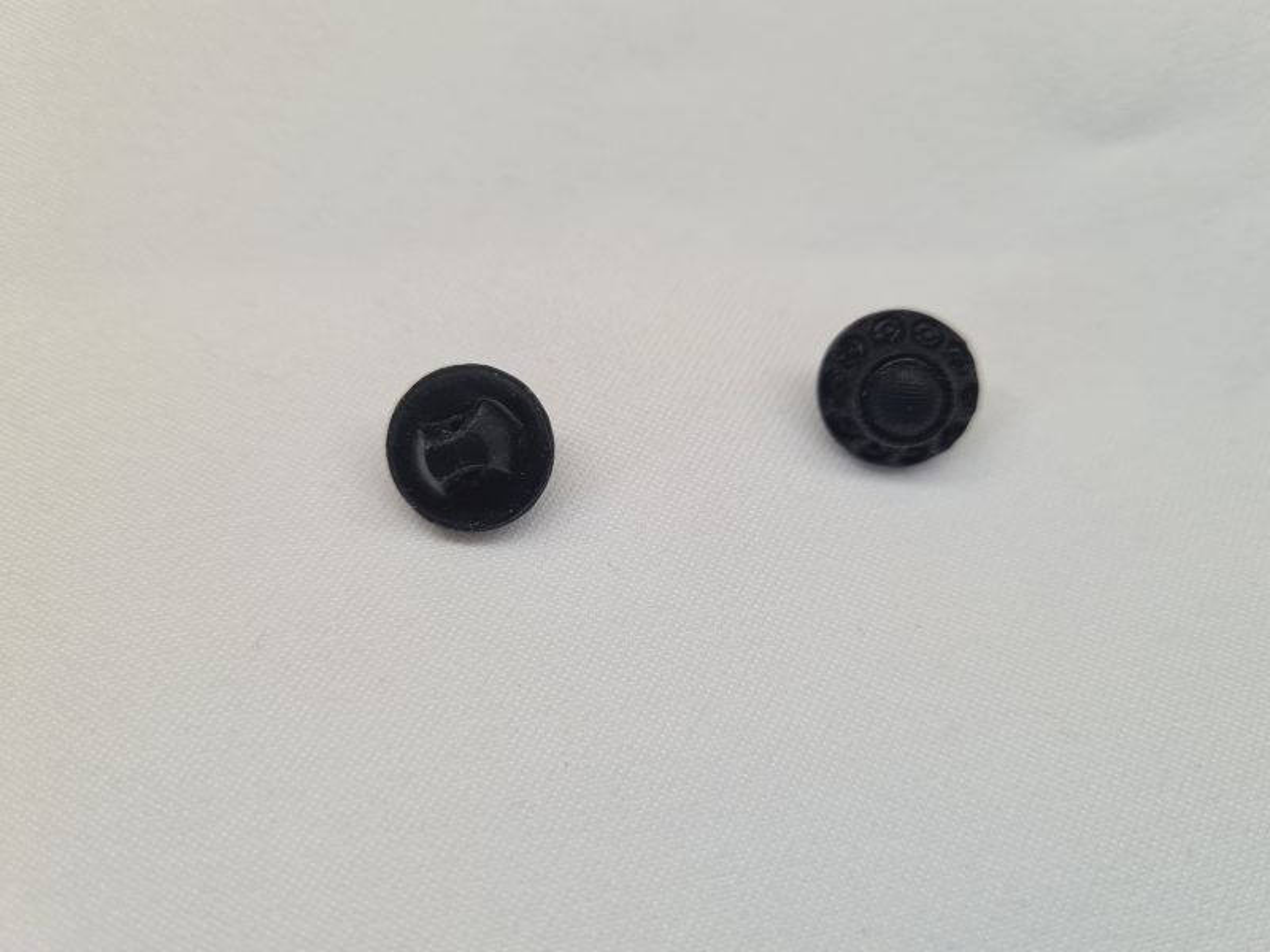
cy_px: 476
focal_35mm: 26
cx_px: 635
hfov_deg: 67.3
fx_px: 954
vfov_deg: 53.1
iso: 50
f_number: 1.8
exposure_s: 1/222
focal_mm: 5.4
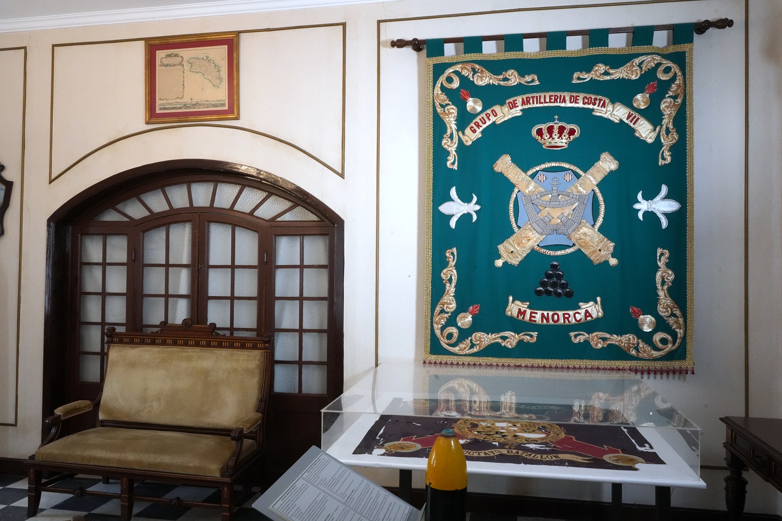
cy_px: 260
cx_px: 391
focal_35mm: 28
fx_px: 608
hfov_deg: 65.5
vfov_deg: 46.4
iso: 6400
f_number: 18
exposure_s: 1/40
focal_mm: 28
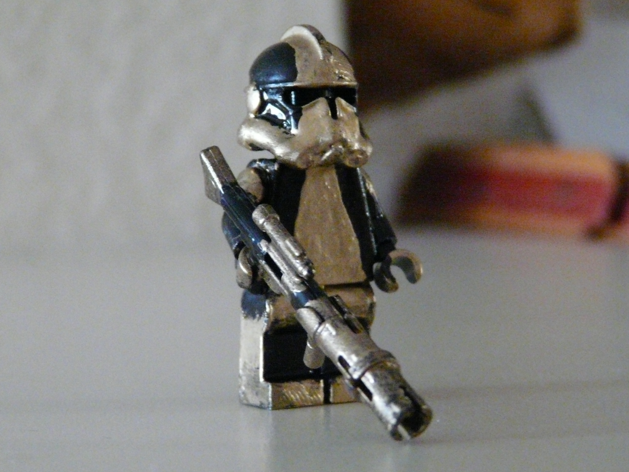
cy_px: 236
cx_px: 314
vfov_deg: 12.7
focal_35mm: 117
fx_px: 2126
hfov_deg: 16.8
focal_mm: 15.1
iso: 800
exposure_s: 1/13
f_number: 3.6
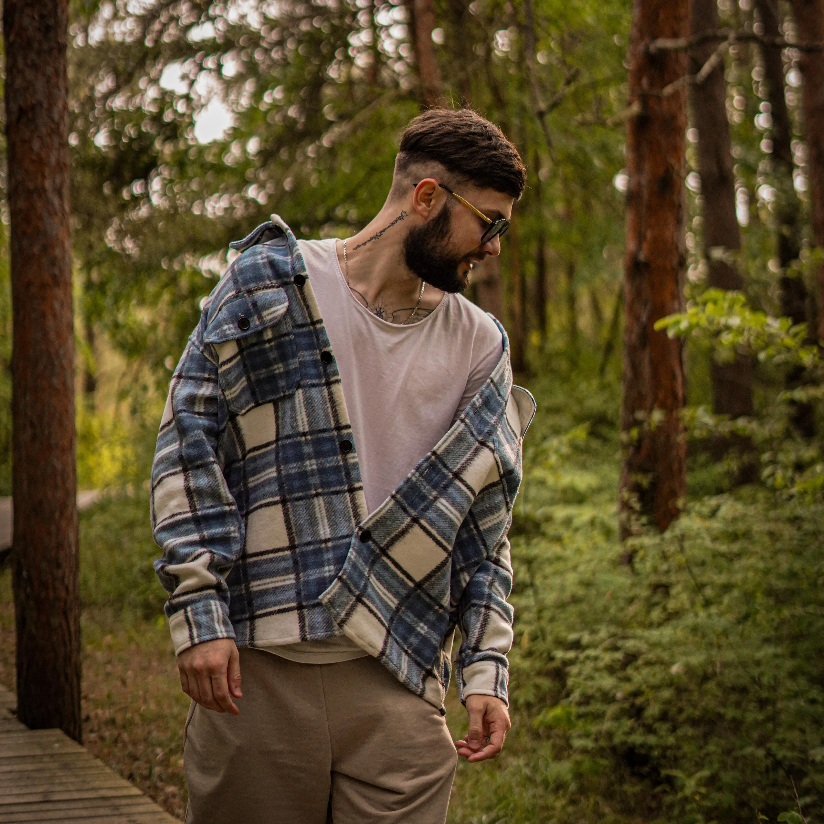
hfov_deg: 26.9
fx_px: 1724
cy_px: 356
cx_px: 413
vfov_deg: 26.9
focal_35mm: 64
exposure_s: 1/5000
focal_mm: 50
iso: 3200
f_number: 1.8
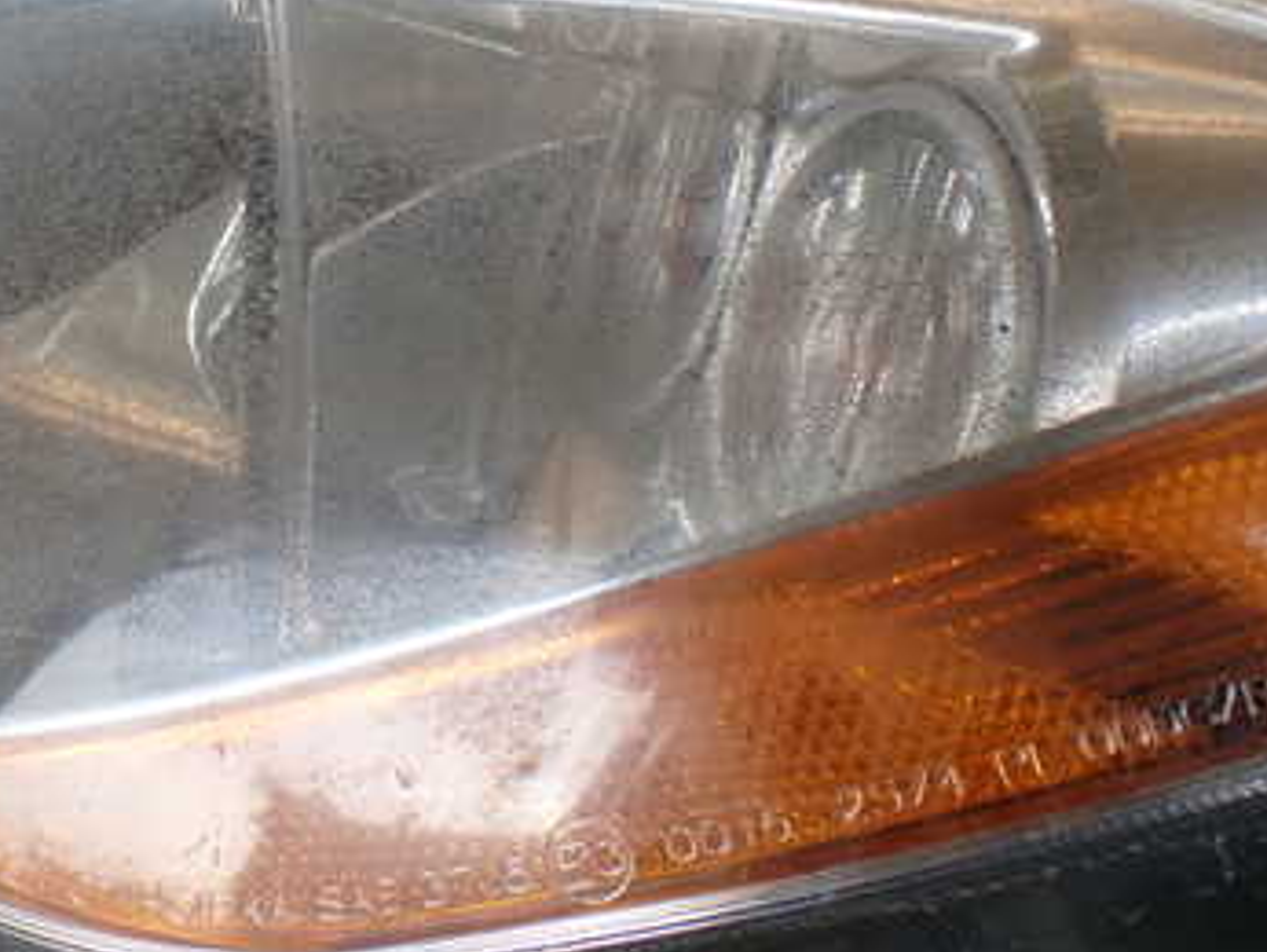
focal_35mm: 52
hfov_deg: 35.5
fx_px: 1905
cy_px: 289
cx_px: 234
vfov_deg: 27.8
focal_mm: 5.4
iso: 100
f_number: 3.2
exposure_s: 1/160
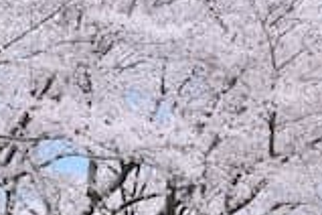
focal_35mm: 856
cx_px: -678
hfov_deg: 2.4
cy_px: 340
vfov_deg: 1.6
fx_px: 7656
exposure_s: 1/400
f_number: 8
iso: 800
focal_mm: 90.6
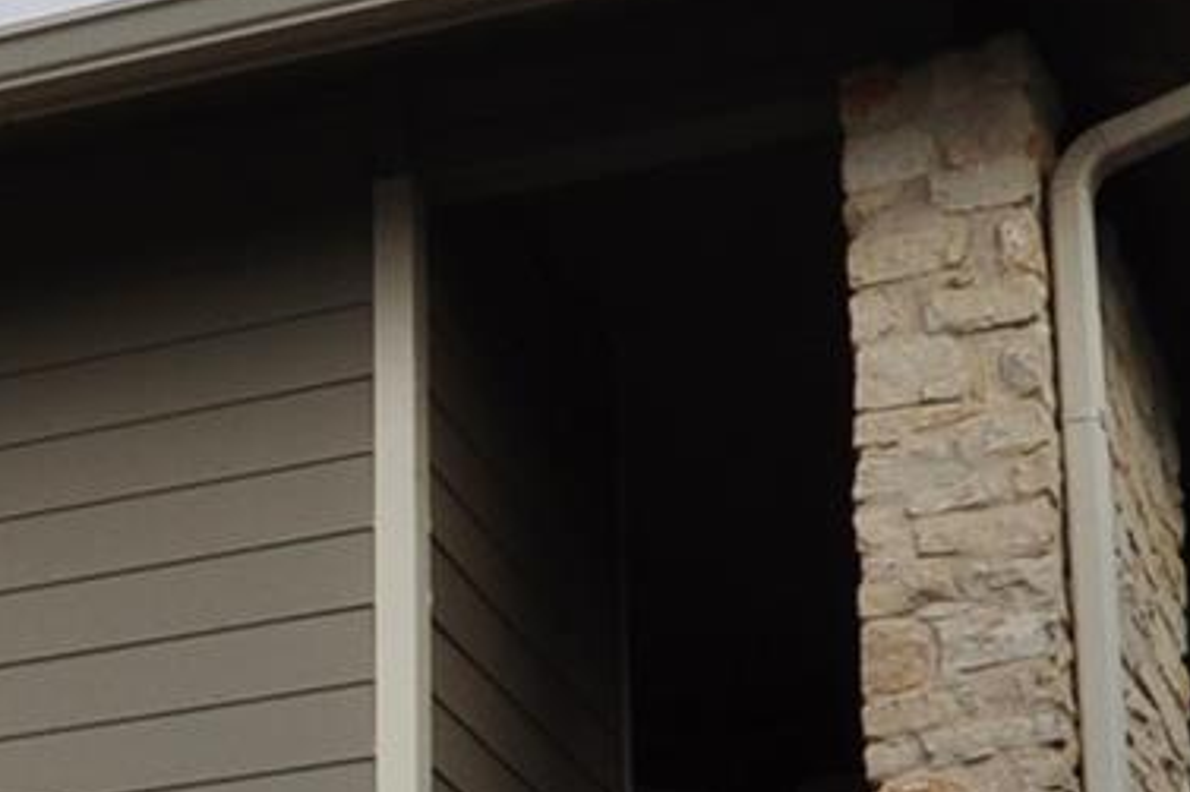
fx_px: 3767
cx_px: -436
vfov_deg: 11.4
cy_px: 1291
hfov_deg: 16.7
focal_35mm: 114
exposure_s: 1/200
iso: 200
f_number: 10
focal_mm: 14
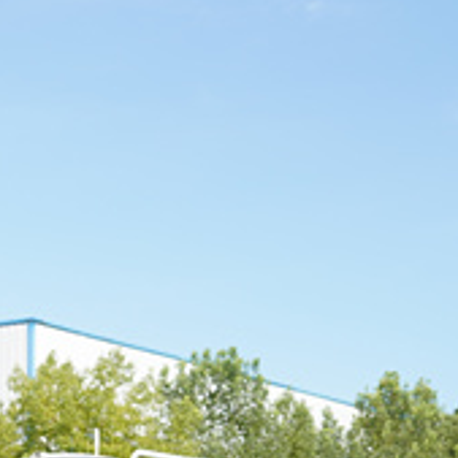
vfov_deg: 12.0
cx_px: -79
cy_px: 592
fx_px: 2111
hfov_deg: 12.1
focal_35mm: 141
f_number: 3.2
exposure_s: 1/800
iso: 100
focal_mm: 35
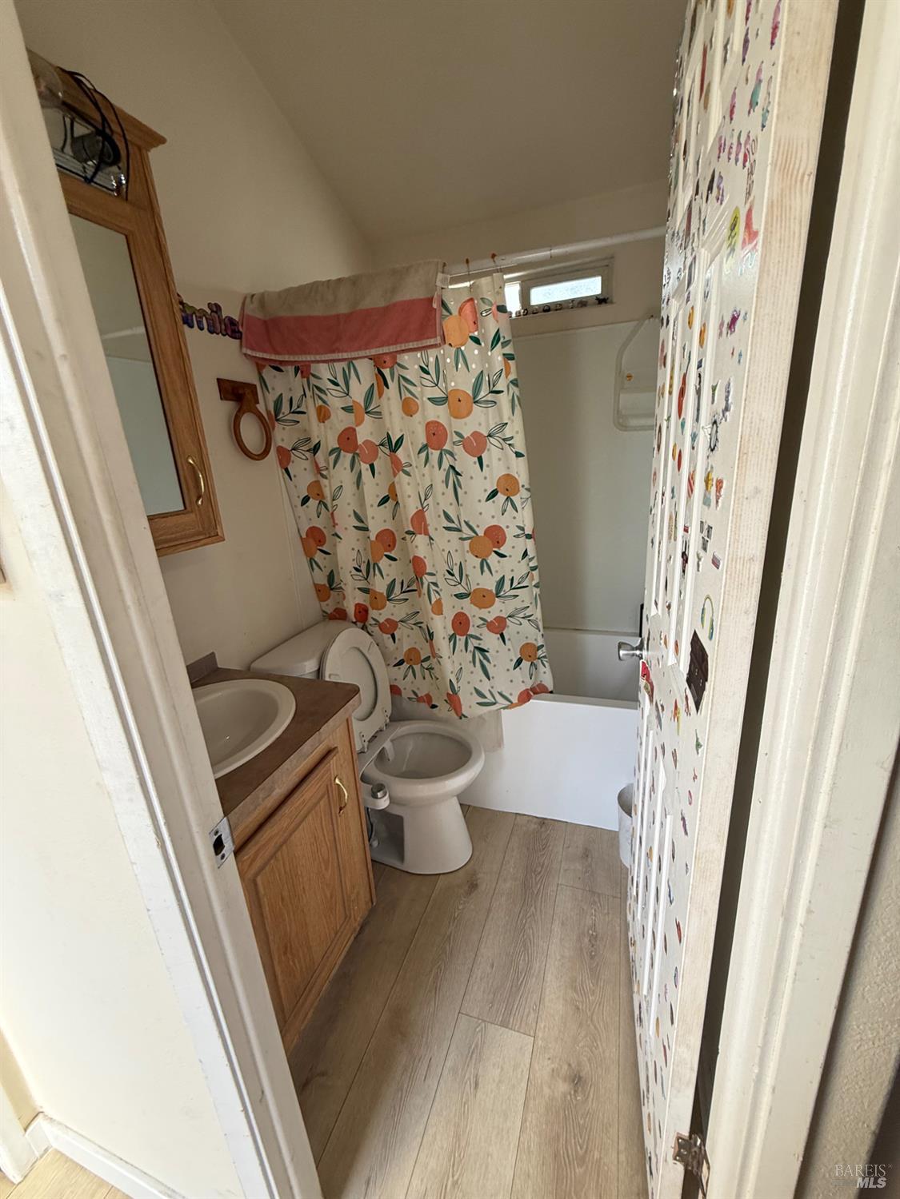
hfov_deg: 85.7
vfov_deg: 102.1
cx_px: 450
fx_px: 485
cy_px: 600
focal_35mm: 14
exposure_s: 1/120
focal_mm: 2.22
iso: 200
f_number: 2.2
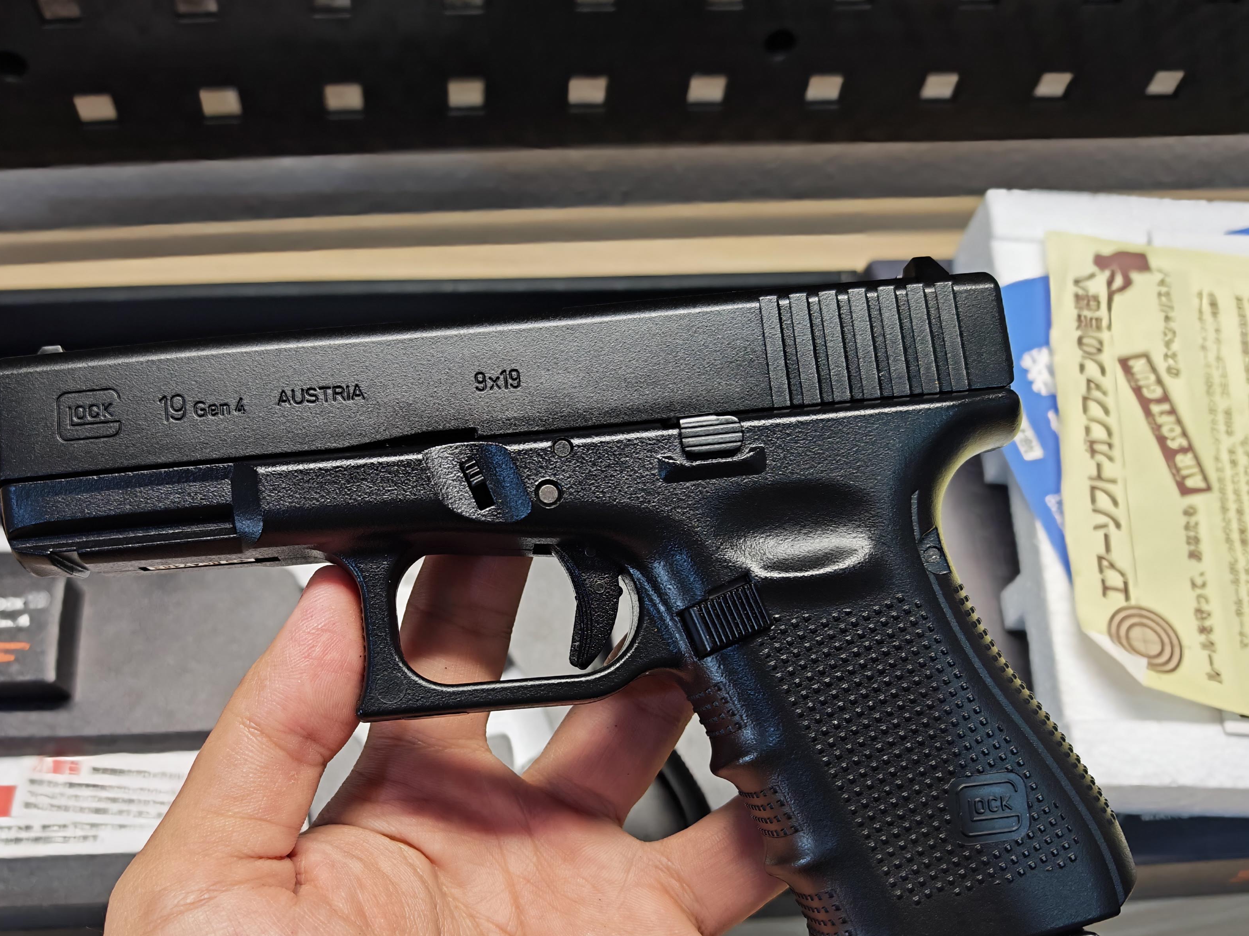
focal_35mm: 31
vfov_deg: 45.0
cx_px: 527
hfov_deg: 58.1
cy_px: 597
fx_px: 1118
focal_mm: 6.83
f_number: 2
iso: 125
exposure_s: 1/100
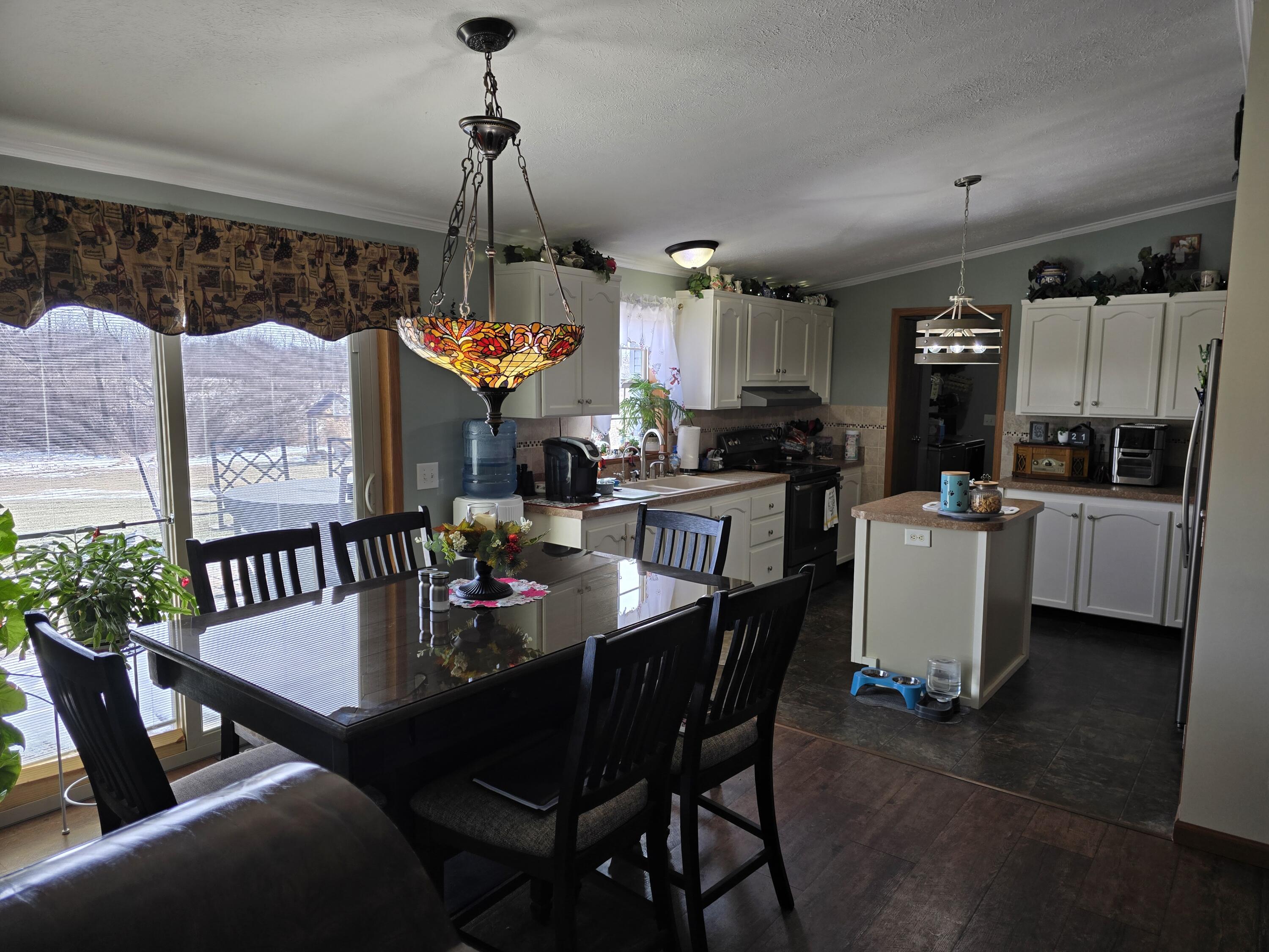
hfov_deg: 73.9
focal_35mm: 23
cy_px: 476
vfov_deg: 58.9
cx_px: 634
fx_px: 843
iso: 50
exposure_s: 1/120
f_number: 1.7
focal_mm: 6.3
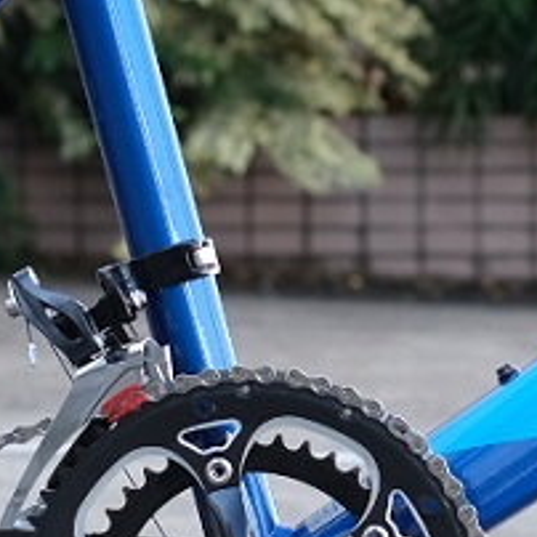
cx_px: 476
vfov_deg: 5.2
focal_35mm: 334
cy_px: 72
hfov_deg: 5.2
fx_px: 5862
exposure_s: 1/125
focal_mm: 35
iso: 160
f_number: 3.6
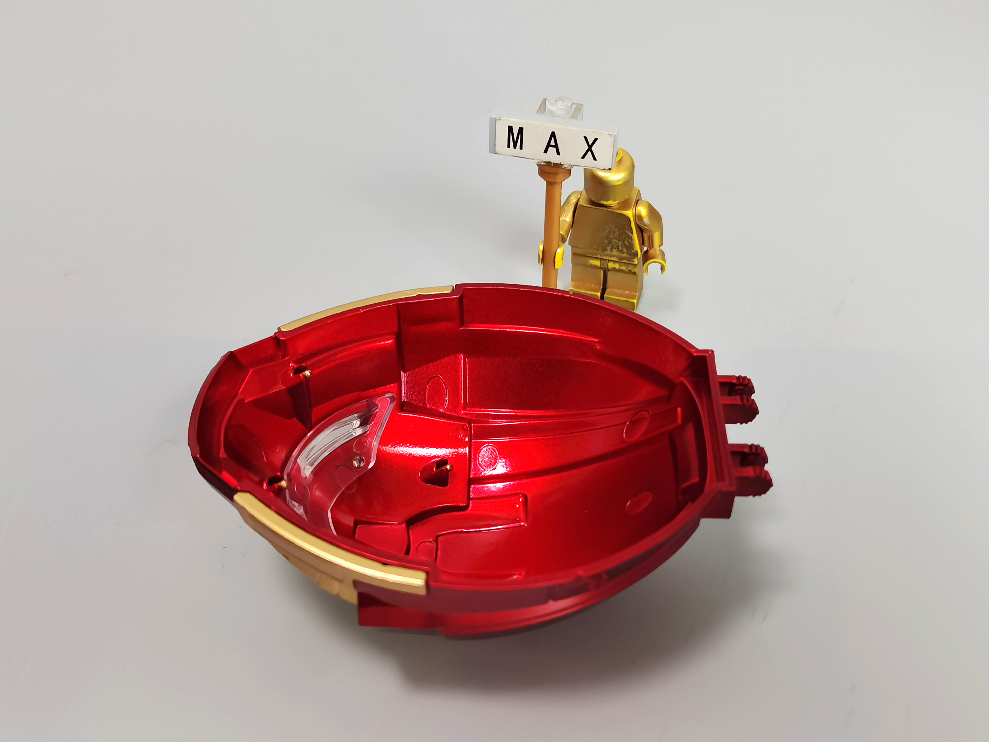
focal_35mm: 42
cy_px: 371
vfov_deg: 34.3
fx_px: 1200
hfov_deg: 44.8
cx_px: 494
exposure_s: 1/100
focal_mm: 5.58
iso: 160
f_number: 1.8
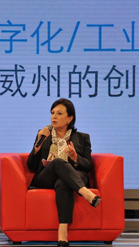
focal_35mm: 301
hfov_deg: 4.0
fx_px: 1975
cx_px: 49
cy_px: 124
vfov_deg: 7.2
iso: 800
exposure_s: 1/125
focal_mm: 190
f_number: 5.6
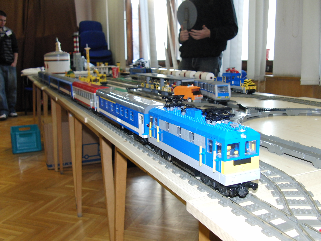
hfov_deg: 51.4
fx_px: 334
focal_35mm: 36
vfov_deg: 39.7
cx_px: 160
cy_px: 120
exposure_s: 1/60
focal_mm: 7.3
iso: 200
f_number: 2.7
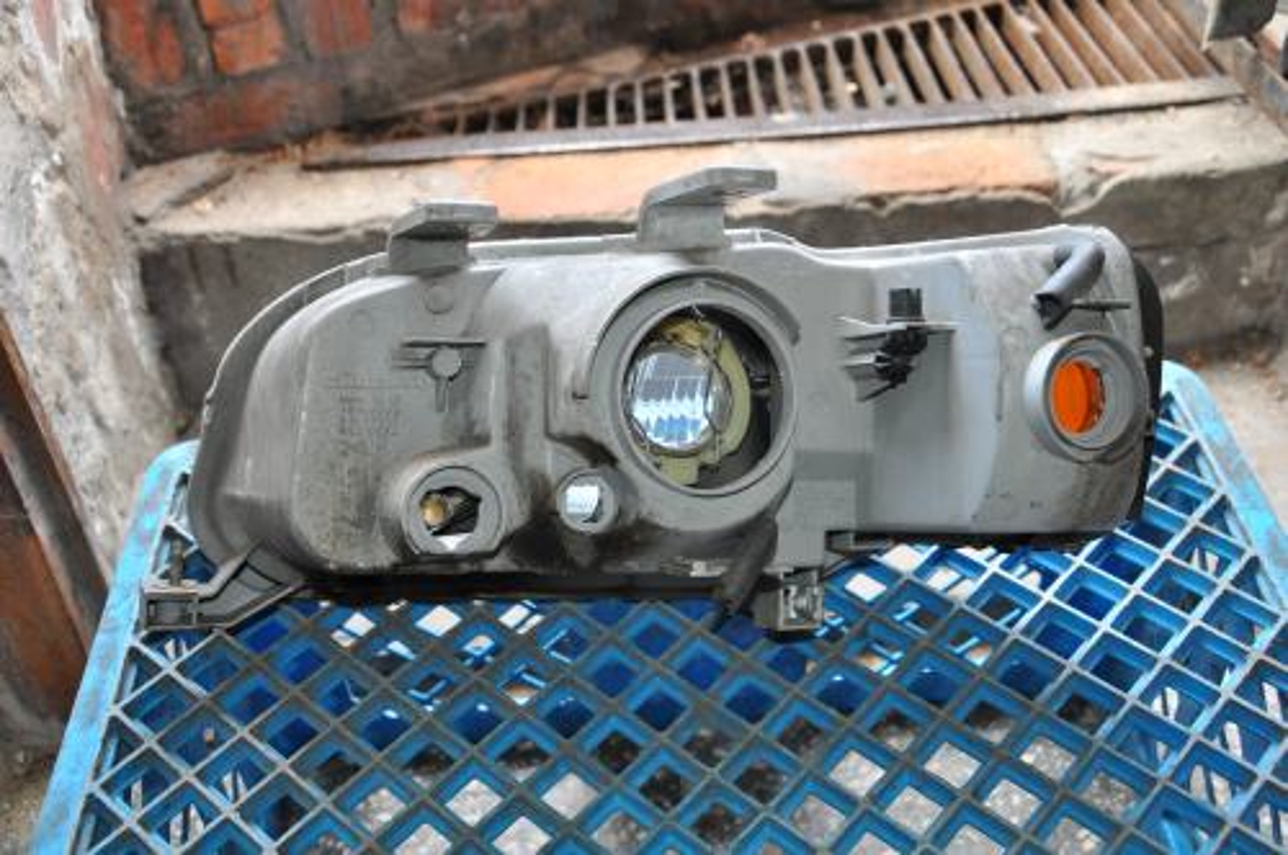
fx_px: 1501
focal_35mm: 42
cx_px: 644
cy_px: 428
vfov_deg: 31.8
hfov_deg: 46.5
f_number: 4
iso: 800
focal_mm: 28
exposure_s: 1/60
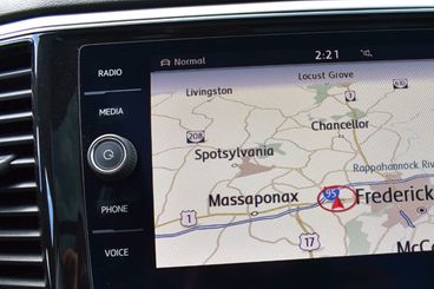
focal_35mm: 47
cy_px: 214
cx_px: 349
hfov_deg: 40.2
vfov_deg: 28.2
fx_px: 566
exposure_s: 1/60
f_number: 8
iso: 400
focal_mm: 18
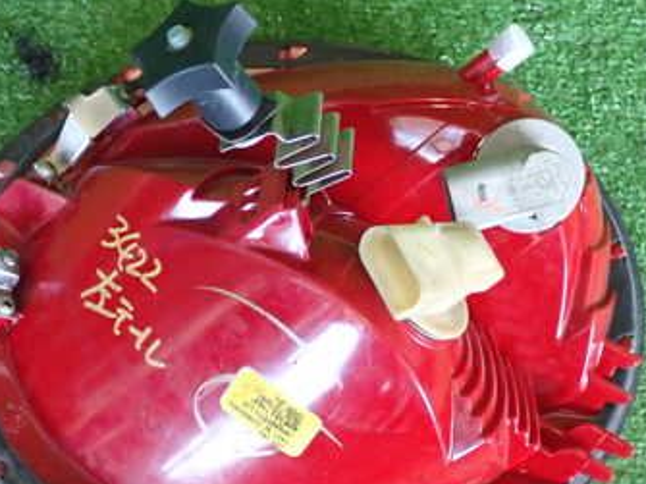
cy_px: 276
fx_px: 1269
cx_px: 320
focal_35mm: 68
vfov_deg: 21.6
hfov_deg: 28.6
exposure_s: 1/40
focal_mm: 6.83
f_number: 2.7
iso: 500
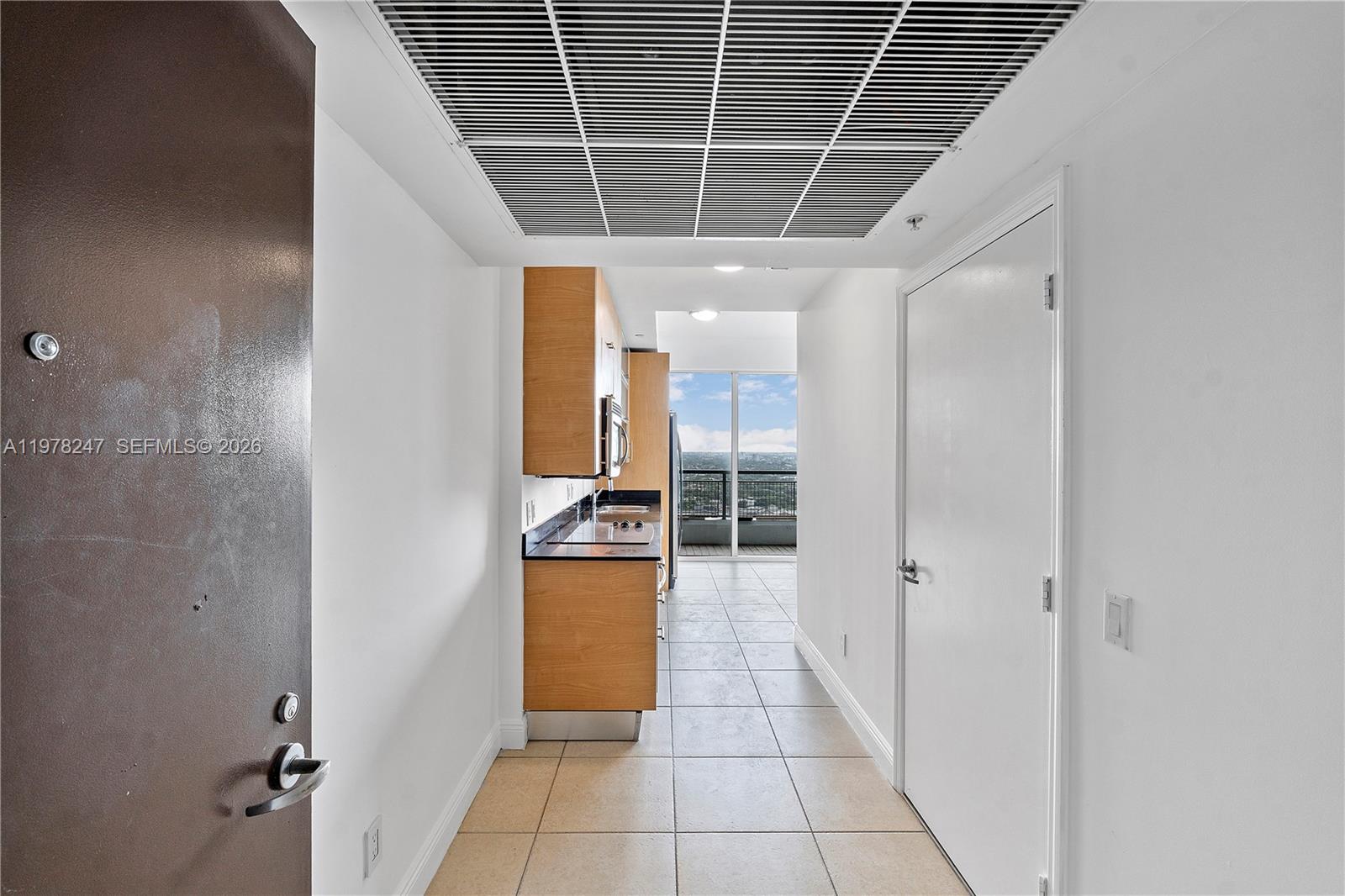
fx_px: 560
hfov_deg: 100.4
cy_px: 448
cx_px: 672
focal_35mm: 15
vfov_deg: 77.3
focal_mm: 10
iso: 160
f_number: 11
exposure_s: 1/6
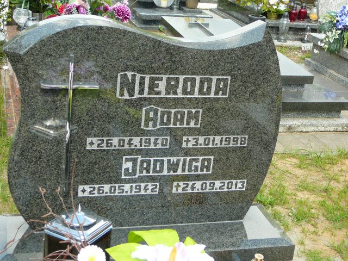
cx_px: 174
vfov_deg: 24.8
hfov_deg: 32.7
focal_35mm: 59
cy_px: 130
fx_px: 593
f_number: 3.5
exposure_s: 1/200
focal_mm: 8.7
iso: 80
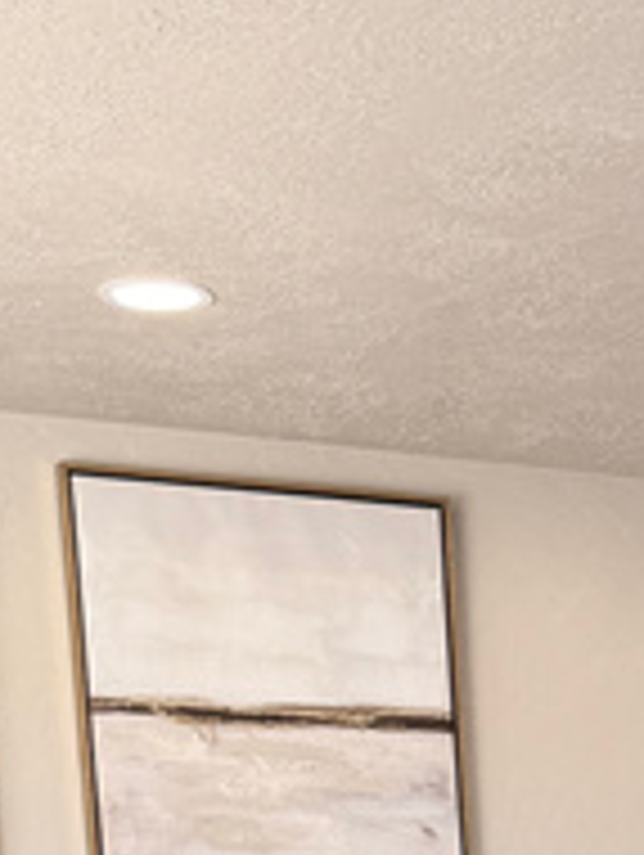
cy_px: 1431
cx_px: 910
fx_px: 2401
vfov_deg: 17.3
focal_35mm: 97
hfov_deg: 14.4
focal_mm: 6.76
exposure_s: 1/131
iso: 80
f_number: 1.78
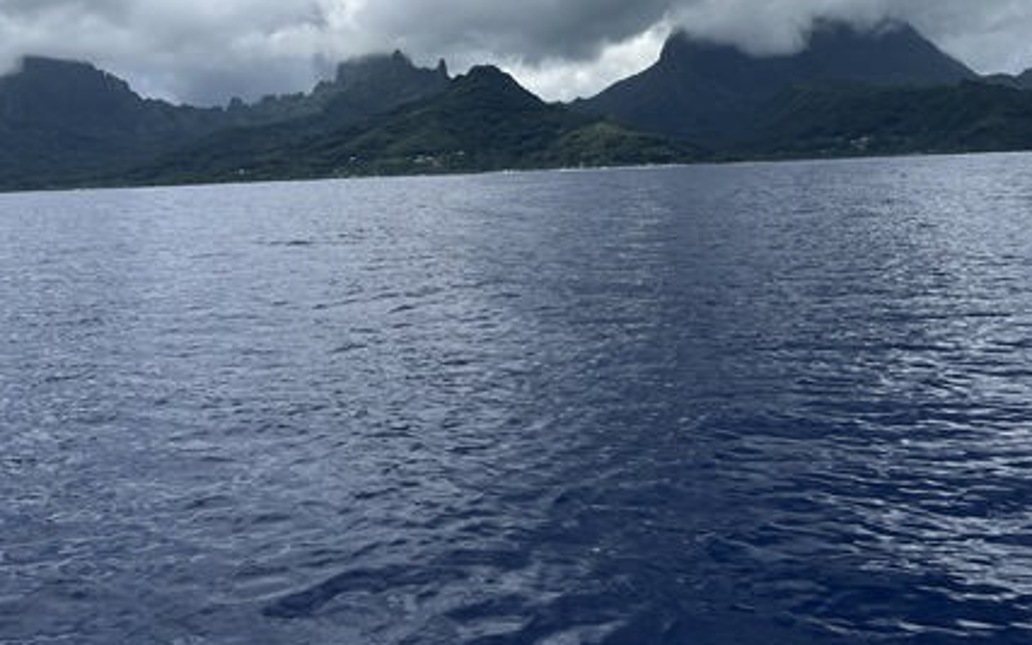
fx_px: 1097
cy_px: 175
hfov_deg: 50.2
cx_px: 440
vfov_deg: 32.3
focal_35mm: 39
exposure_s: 1/3876
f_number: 1.6
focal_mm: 5.1
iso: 50
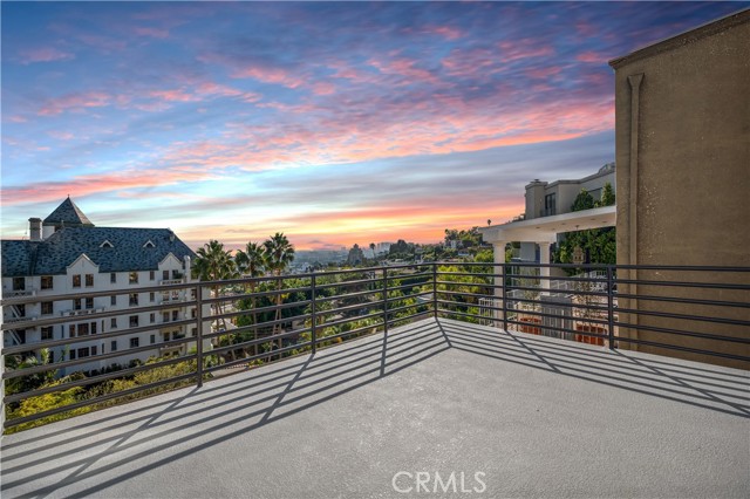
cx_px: 375
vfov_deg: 81.1
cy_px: 250
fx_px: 292
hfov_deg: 104.3
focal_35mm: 14
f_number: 8
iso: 100
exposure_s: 1/125
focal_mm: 14
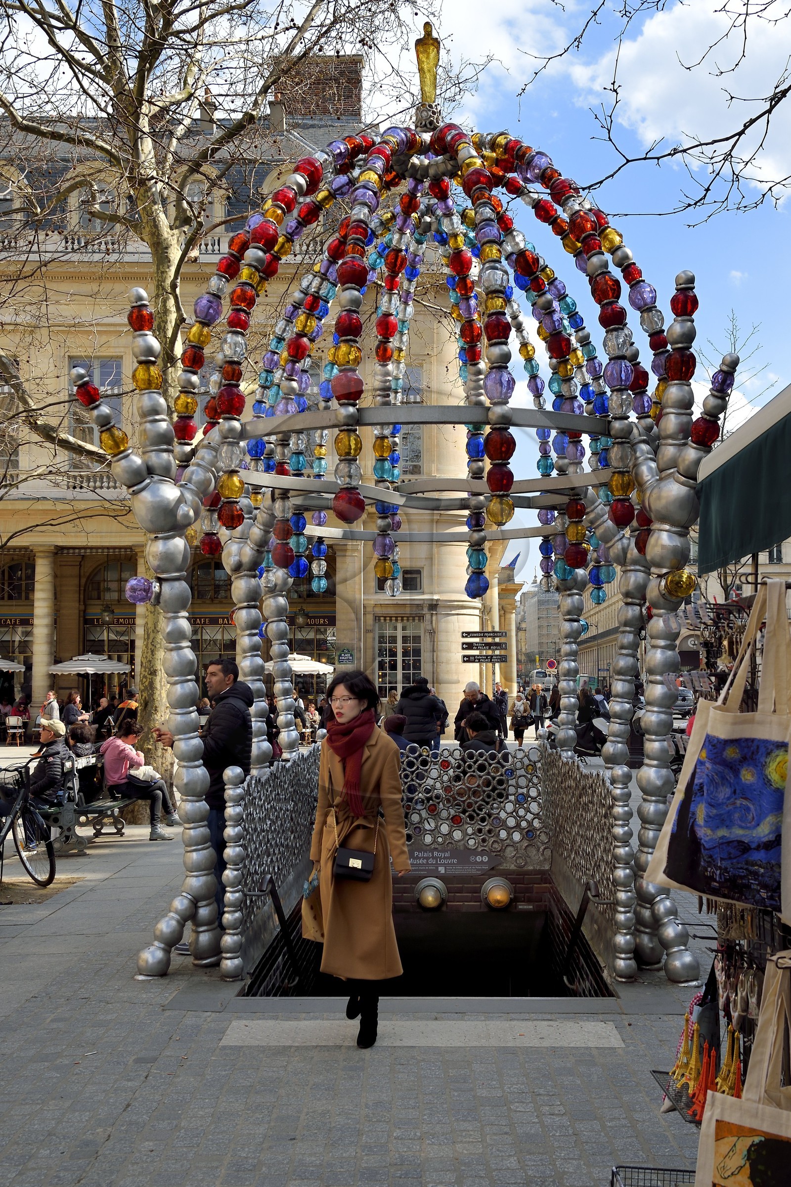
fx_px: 1252
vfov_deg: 50.7
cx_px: 396
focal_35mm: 38
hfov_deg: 35.1
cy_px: 594
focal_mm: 38
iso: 200
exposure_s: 1/320
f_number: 10
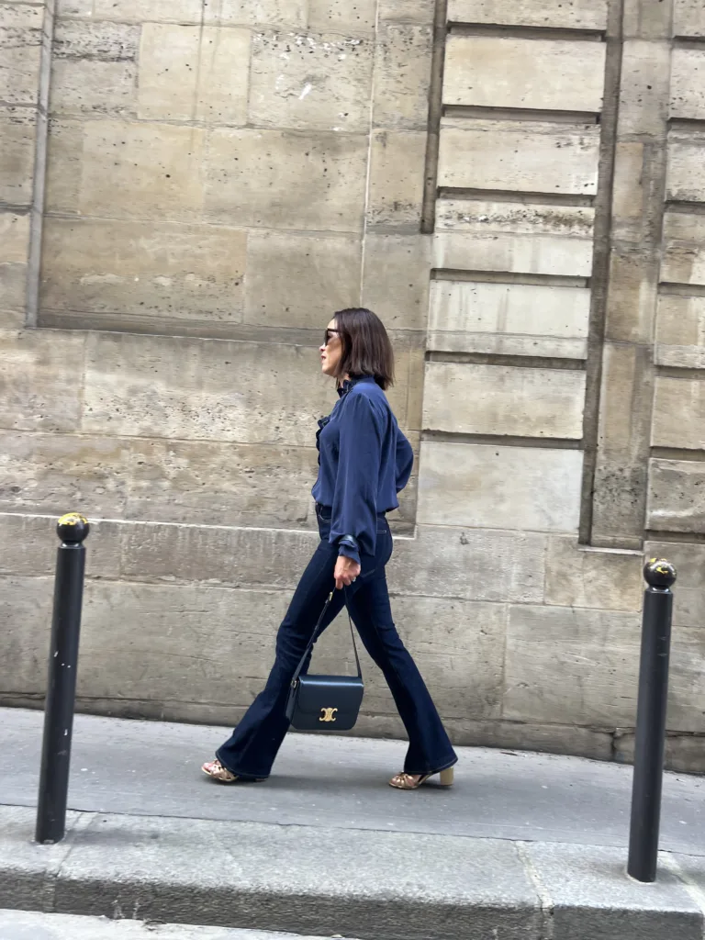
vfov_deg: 67.3
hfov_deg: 53.1
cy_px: 470
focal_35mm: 26
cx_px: 352
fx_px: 706
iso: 64
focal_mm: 5.7
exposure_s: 1/121
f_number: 1.5
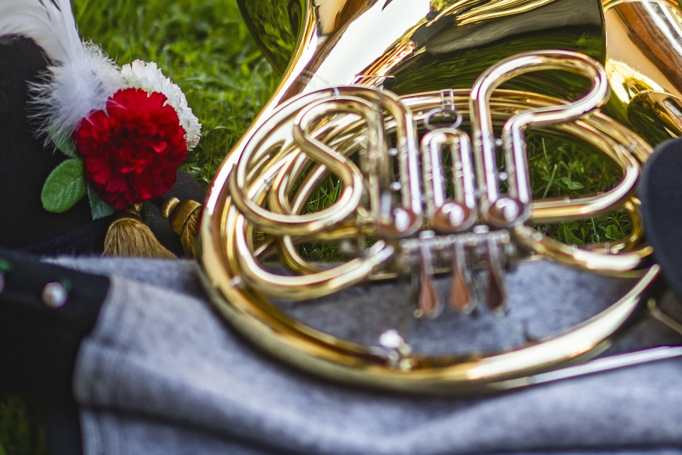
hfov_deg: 10.7
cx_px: 560
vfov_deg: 7.2
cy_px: 155
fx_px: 3617
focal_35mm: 191
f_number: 1.4
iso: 250
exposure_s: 1/1600
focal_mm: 85
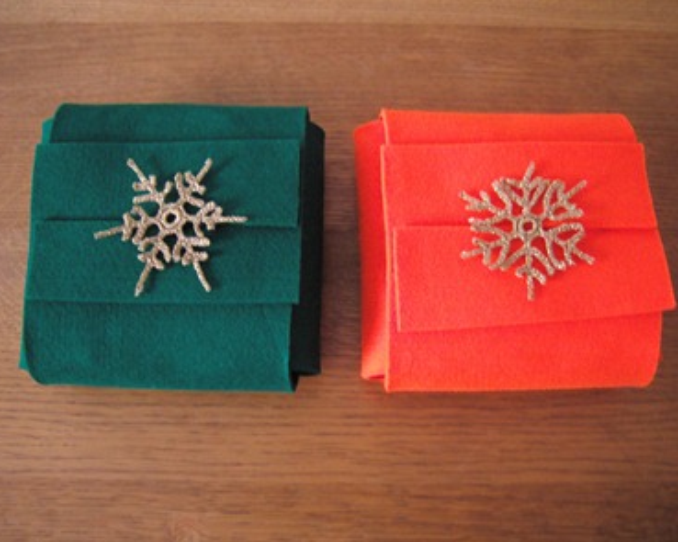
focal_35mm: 36
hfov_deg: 50.3
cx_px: 355
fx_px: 722
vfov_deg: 41.1
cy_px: 272
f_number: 2.8
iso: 200
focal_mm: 7.3
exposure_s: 1/4
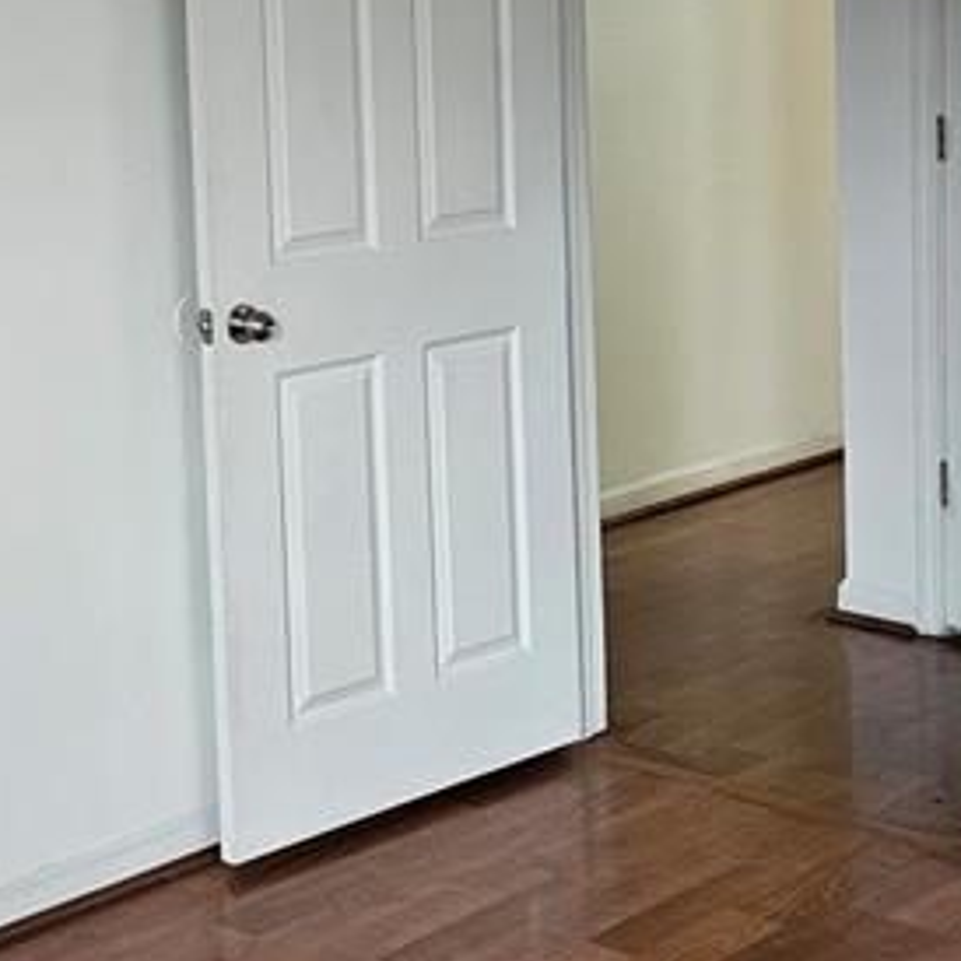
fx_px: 2387
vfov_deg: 22.4
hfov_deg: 22.6
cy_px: 186
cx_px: 263
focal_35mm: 76
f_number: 1.7
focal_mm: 6.3
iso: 320
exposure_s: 1/120
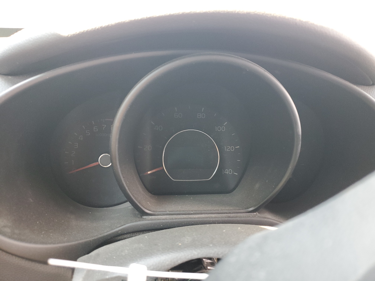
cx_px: 188
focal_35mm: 26
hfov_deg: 67.3
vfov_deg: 53.1
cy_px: 140
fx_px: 282
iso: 103
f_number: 1.5
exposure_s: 1/60.2
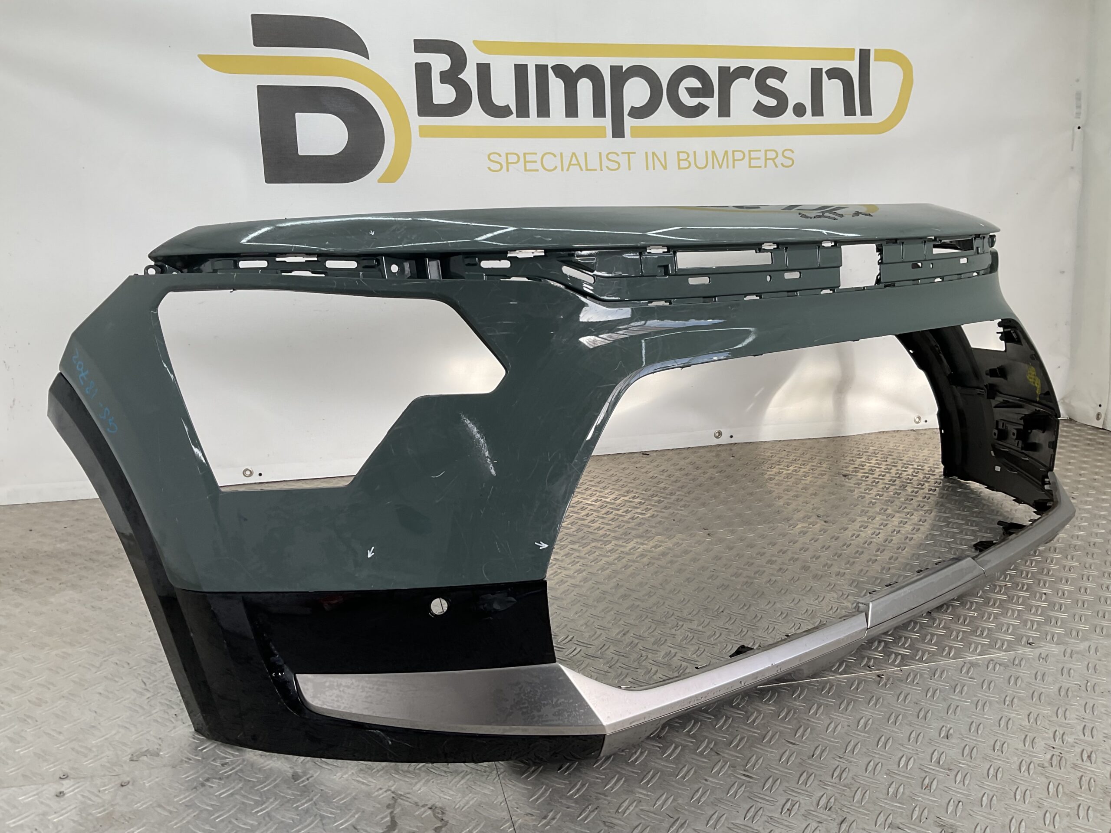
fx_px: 931
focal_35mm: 29
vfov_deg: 48.2
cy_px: 416
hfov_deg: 61.7
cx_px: 556
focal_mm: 3
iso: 16
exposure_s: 1/225
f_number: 1.8
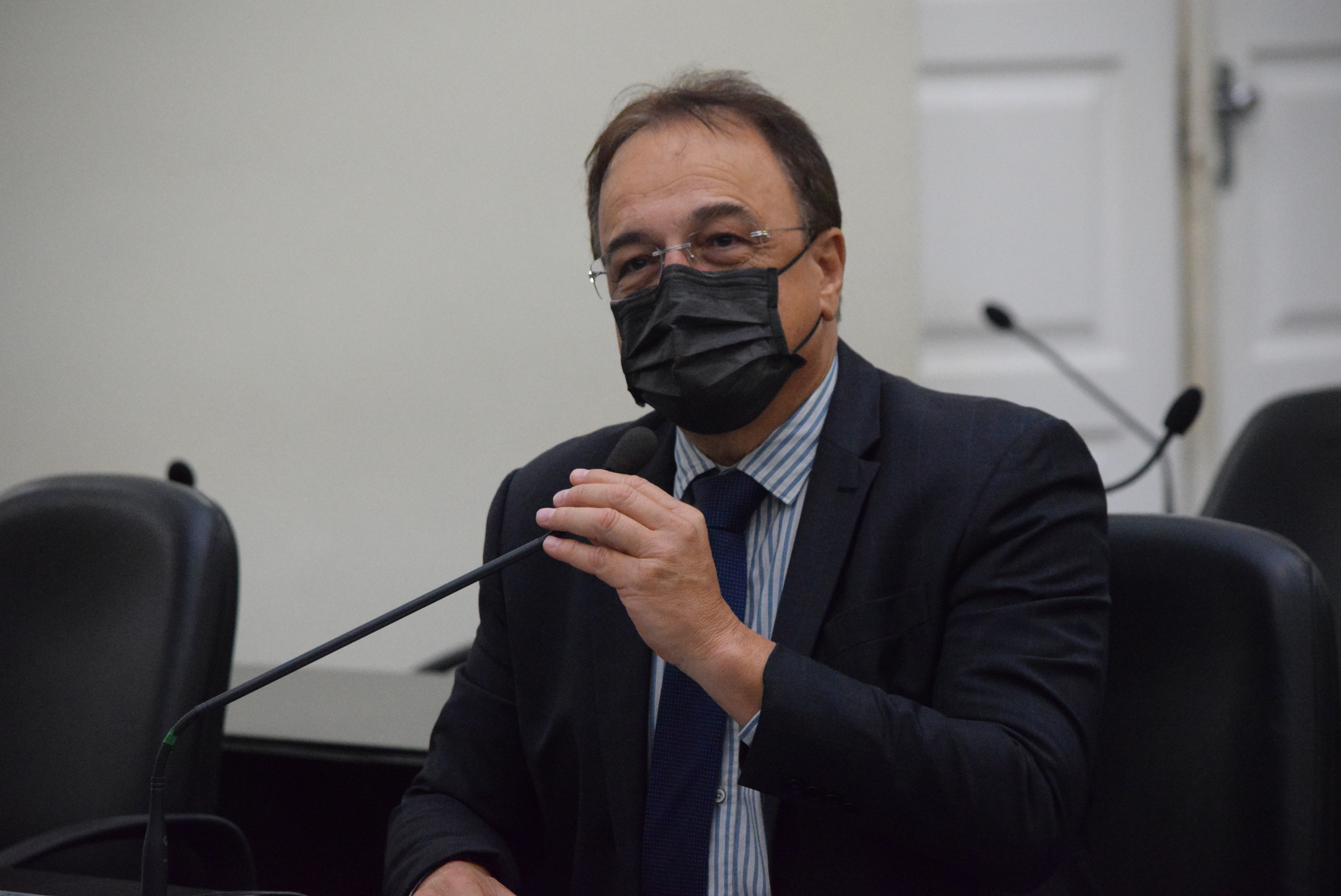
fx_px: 7549
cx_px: 670
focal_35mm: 202
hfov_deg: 10.2
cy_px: 448
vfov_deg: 6.8
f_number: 4.8
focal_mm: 135
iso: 6400
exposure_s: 1/250
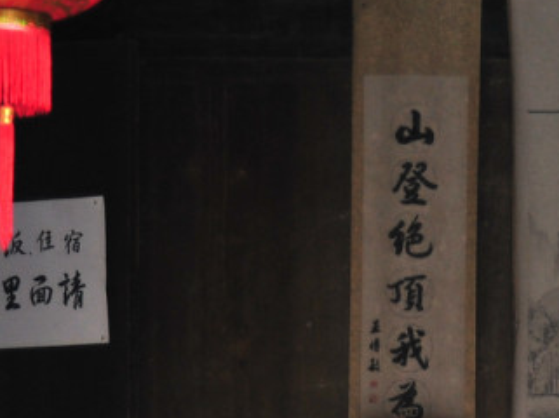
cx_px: 613
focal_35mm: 163
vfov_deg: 8.9
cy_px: 554
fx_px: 2629
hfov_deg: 11.9
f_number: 4
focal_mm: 34
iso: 640
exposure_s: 1/30
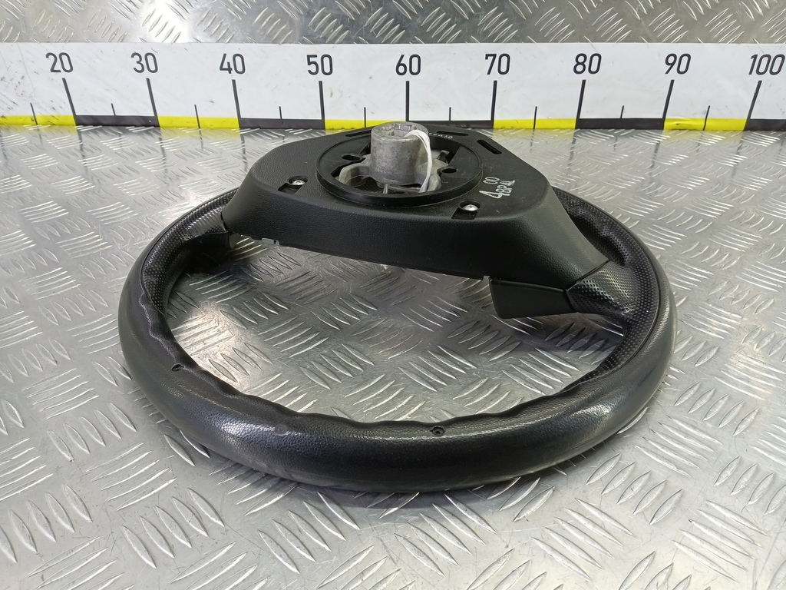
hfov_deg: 73.9
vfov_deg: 58.9
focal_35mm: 23
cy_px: 295
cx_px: 393
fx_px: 522
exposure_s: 1/50
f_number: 1.6
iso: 185
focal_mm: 4.11
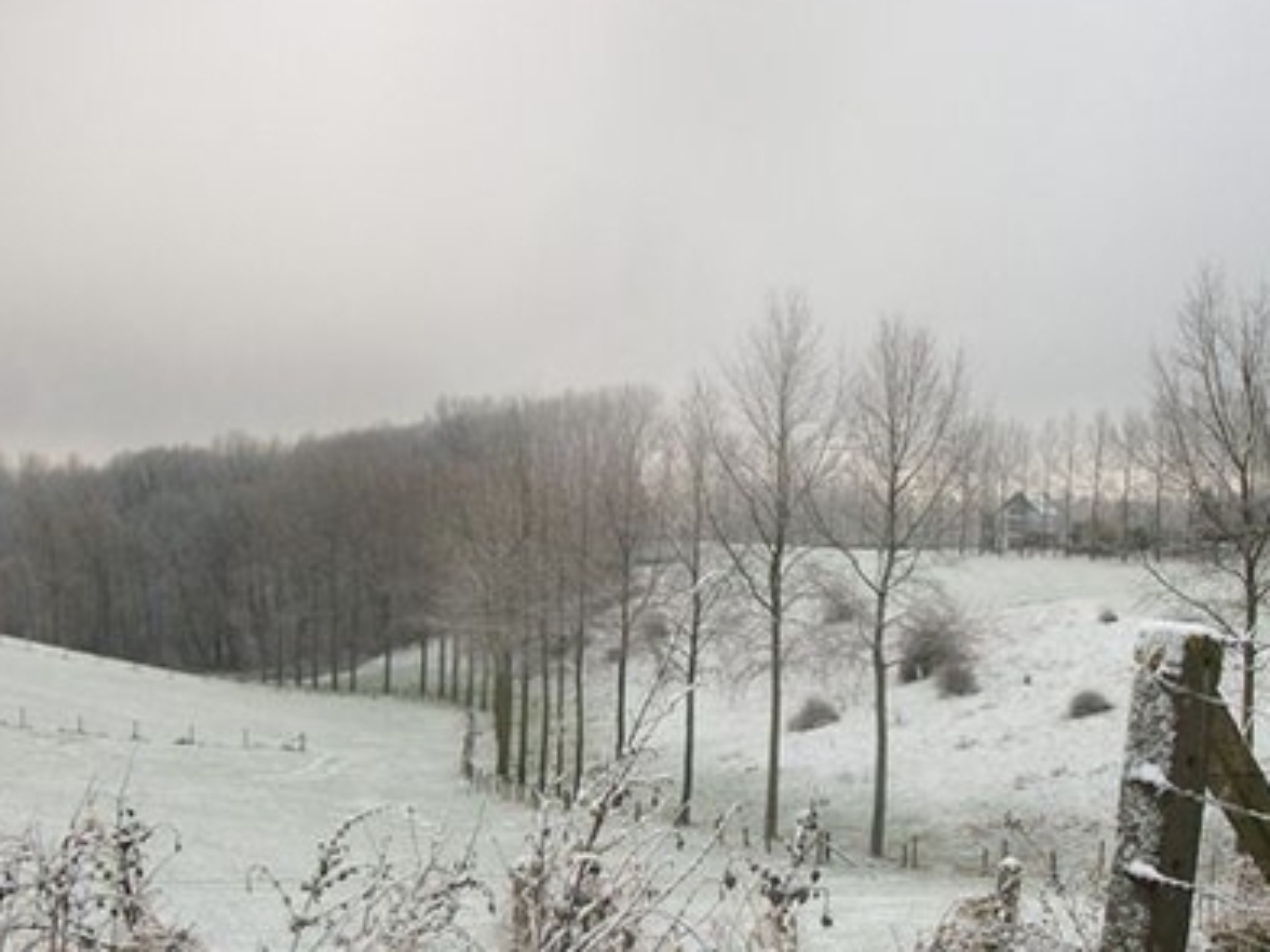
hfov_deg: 38.7
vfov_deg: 29.3
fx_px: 1798
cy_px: 683
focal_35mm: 49
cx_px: 765
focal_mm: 5.7
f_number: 2.9
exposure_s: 1/250
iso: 80
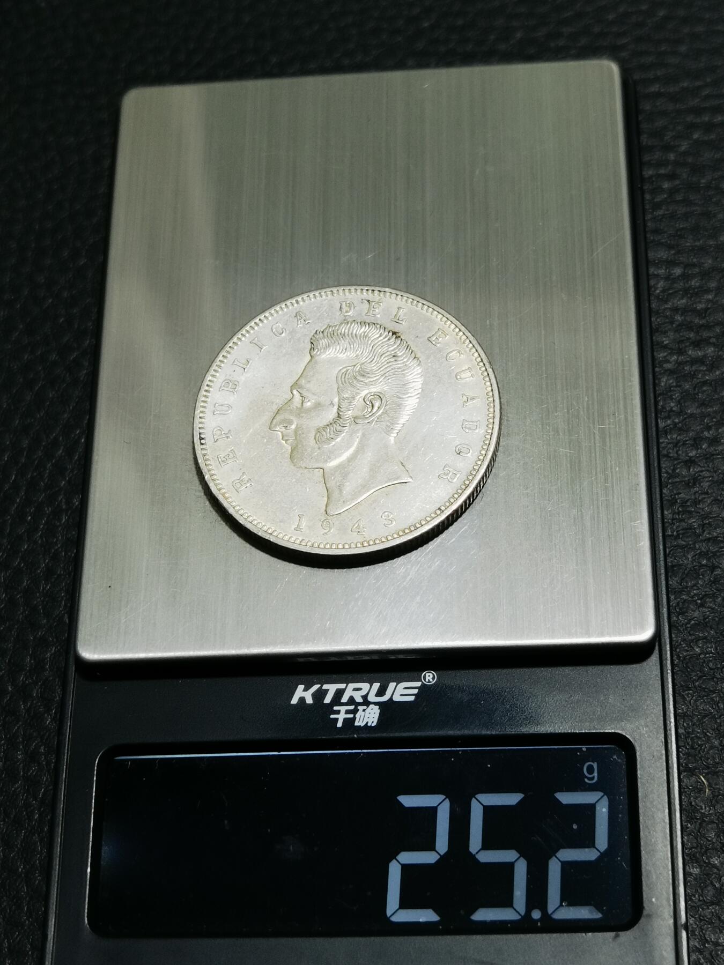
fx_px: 1785
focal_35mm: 64
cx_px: 362
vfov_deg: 30.3
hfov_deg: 22.9
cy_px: 482
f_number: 1.9
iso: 80
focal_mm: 6.67
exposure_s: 1/100
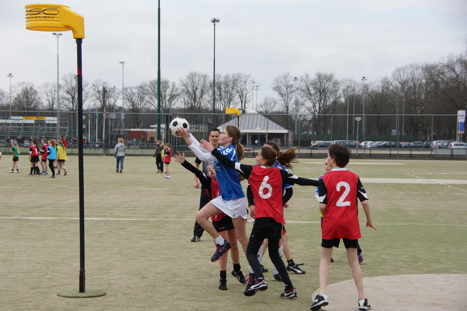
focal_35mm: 82
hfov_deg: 24.6
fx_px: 1070
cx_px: 234
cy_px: 156
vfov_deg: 16.6
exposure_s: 1/1000
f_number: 6.3
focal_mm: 55
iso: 400
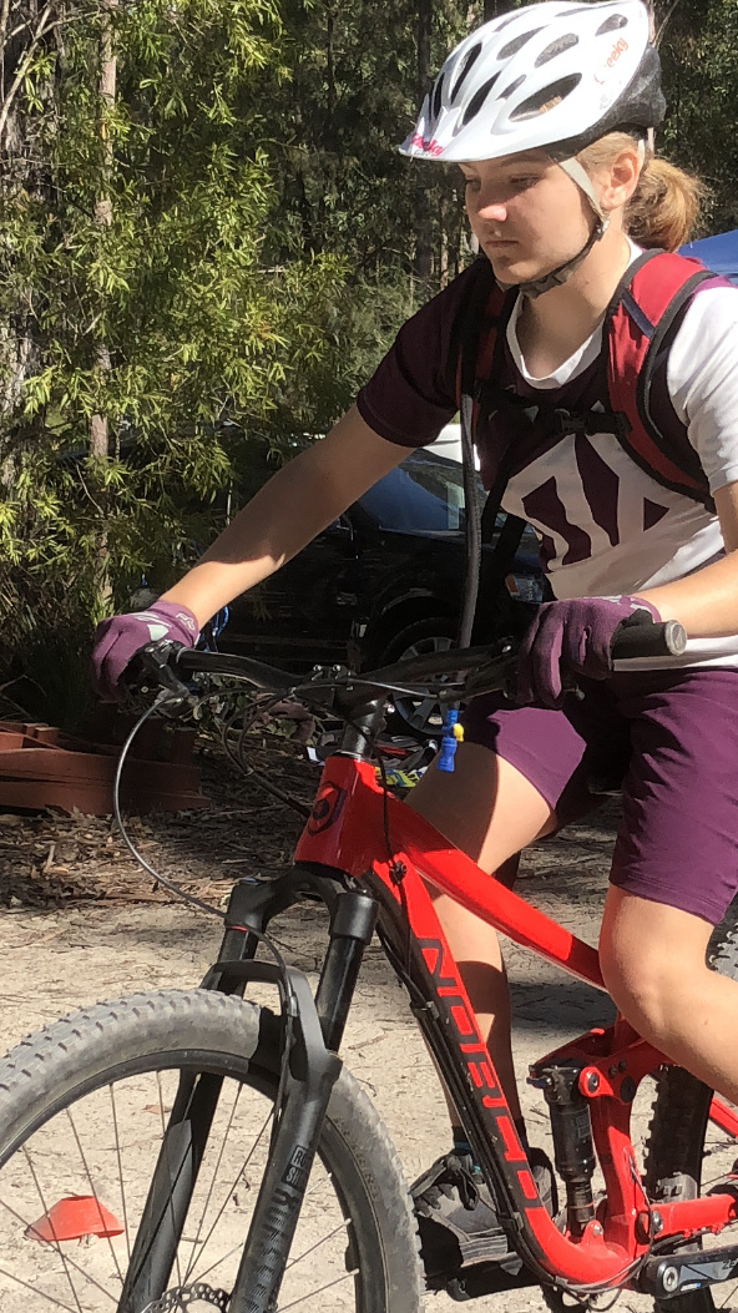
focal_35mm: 58
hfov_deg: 20.7
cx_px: 458
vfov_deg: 35.6
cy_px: 900
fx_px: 2019
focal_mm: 4
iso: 20
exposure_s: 1/1200
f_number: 1.8
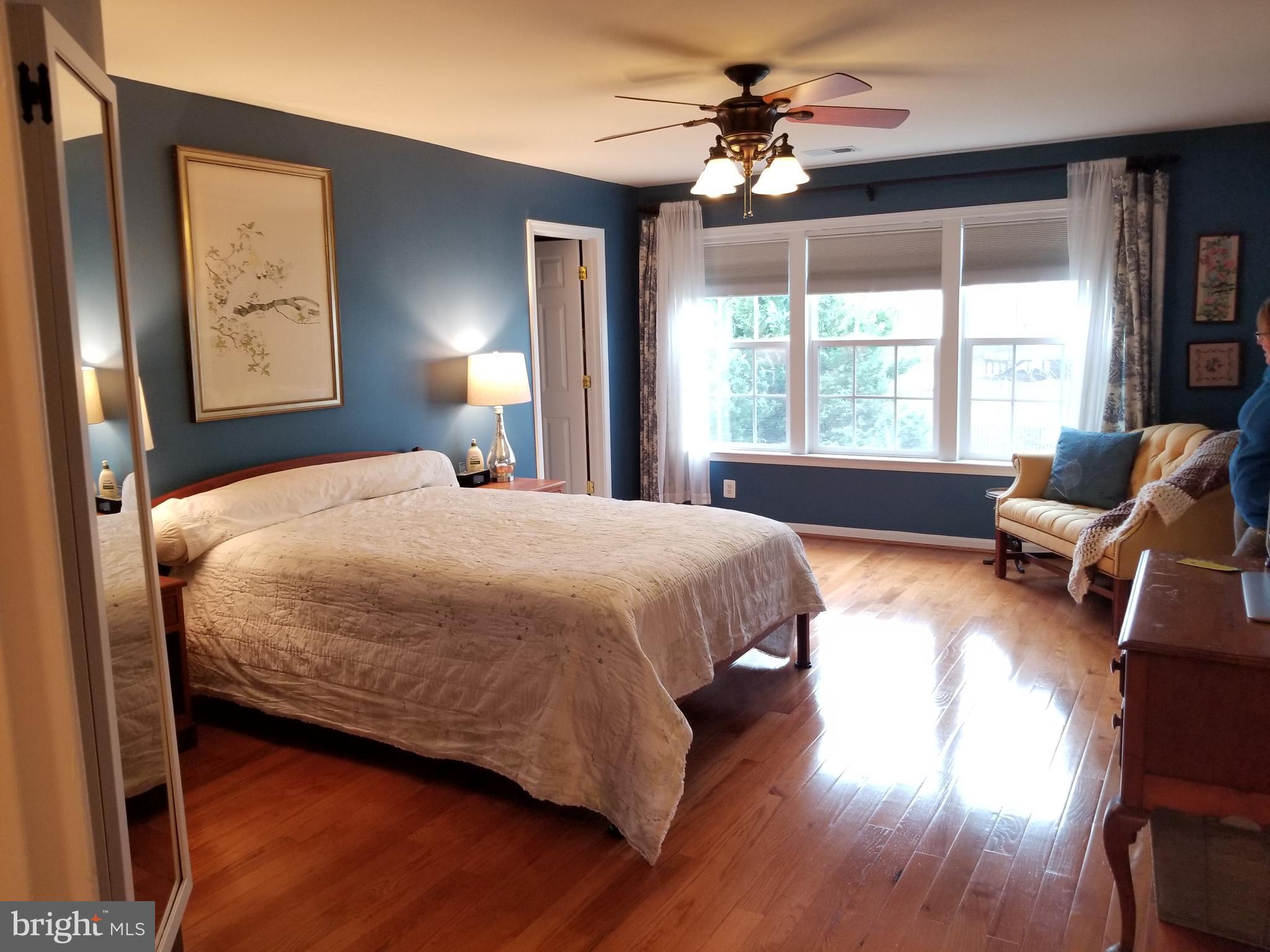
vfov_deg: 53.1
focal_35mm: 26
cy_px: 476
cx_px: 635
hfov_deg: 67.3
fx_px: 954
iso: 160
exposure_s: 1/24
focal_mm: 4.25
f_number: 1.7
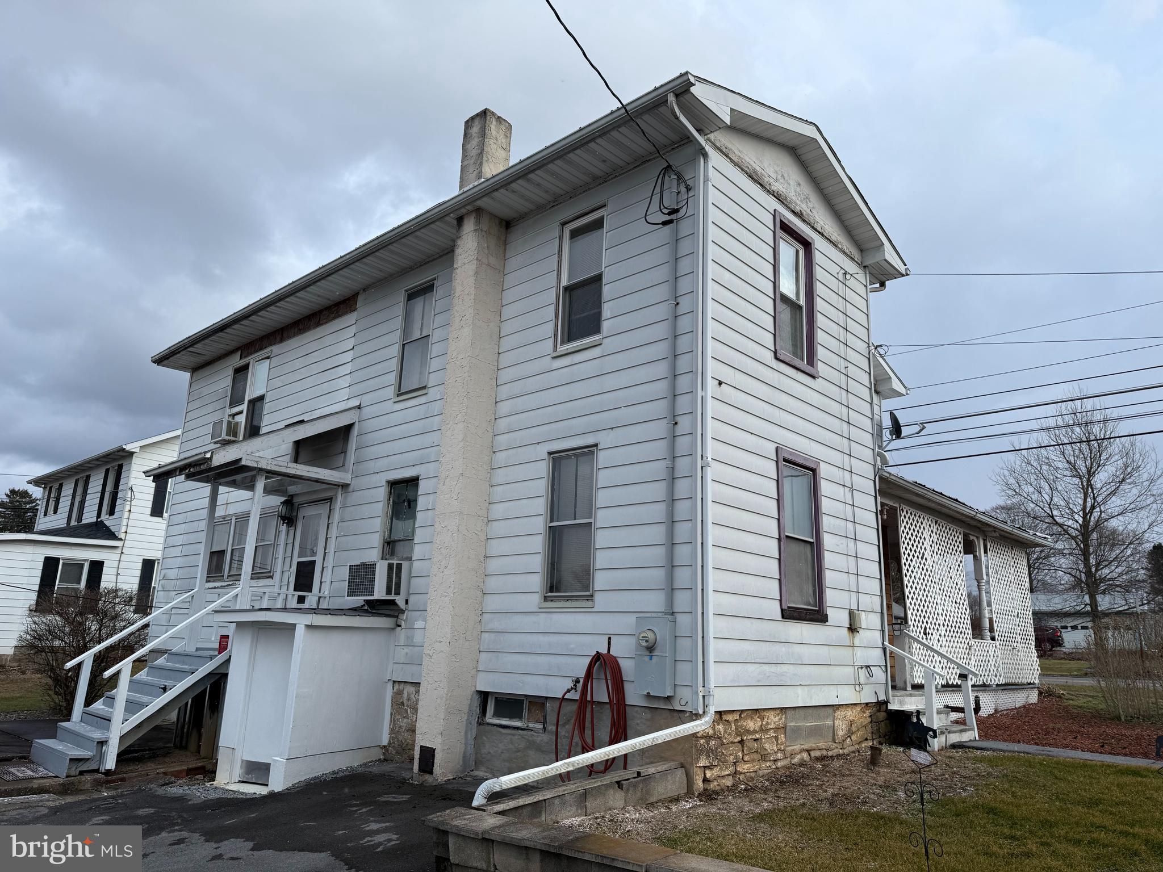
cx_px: 582
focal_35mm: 24
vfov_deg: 56.8
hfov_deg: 71.6
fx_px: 806
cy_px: 436
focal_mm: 6.76
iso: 80
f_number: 1.78
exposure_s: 1/1464
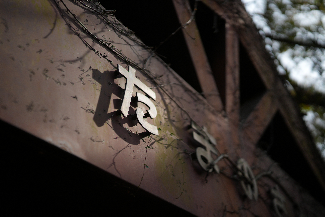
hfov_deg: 38.9
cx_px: 160
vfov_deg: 26.5
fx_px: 460
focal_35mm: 51
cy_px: 110
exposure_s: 1/6400
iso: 100
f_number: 1.2
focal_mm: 50
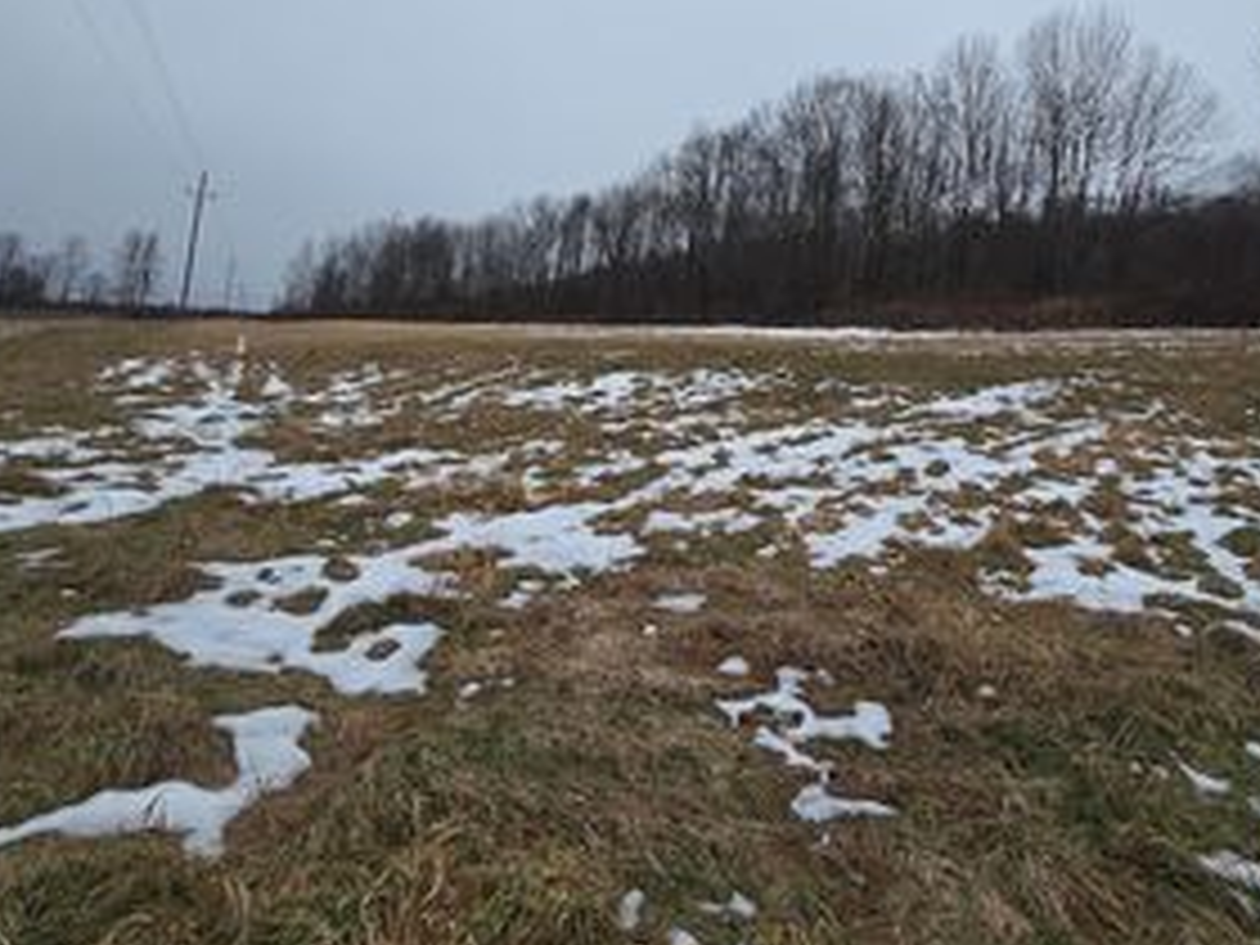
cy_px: 322
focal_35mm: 20
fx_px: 728
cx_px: 704
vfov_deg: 64.4
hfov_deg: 81.4
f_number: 2.2
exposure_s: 1/1053
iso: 50
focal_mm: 2.2
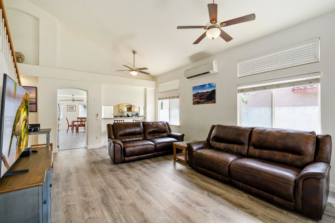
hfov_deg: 96.7
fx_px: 149
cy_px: 112
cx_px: 168
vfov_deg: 73.7
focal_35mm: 16
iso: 320
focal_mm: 16
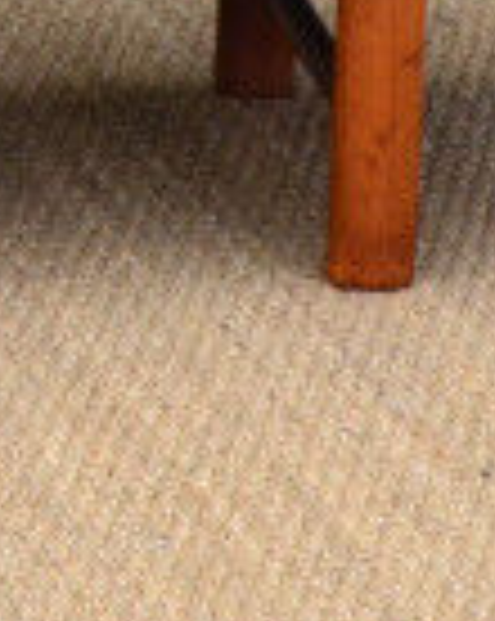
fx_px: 5911
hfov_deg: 4.6
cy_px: -626
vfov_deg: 5.9
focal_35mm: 322
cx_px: -922
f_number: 10
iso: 1600
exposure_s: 1/320
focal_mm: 35
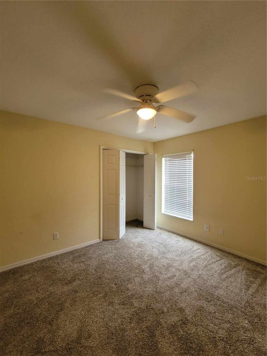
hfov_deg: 89.9
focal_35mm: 13
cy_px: 178
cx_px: 134
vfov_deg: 106.2
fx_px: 134
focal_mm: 2.2
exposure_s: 1/40
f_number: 2.2
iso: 320
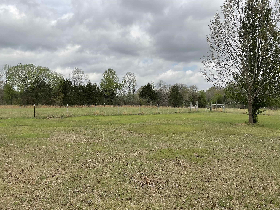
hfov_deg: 61.7
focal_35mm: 29
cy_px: 105
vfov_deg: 48.2
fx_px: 235
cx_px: 140
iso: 16
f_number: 1.8
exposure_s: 1/1730
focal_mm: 3
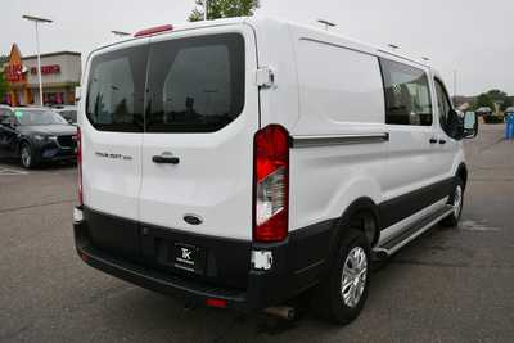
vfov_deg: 43.6
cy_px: 172
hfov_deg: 61.9
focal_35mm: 30
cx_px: 257
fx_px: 428
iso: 200
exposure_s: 1/250
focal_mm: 20
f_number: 6.3
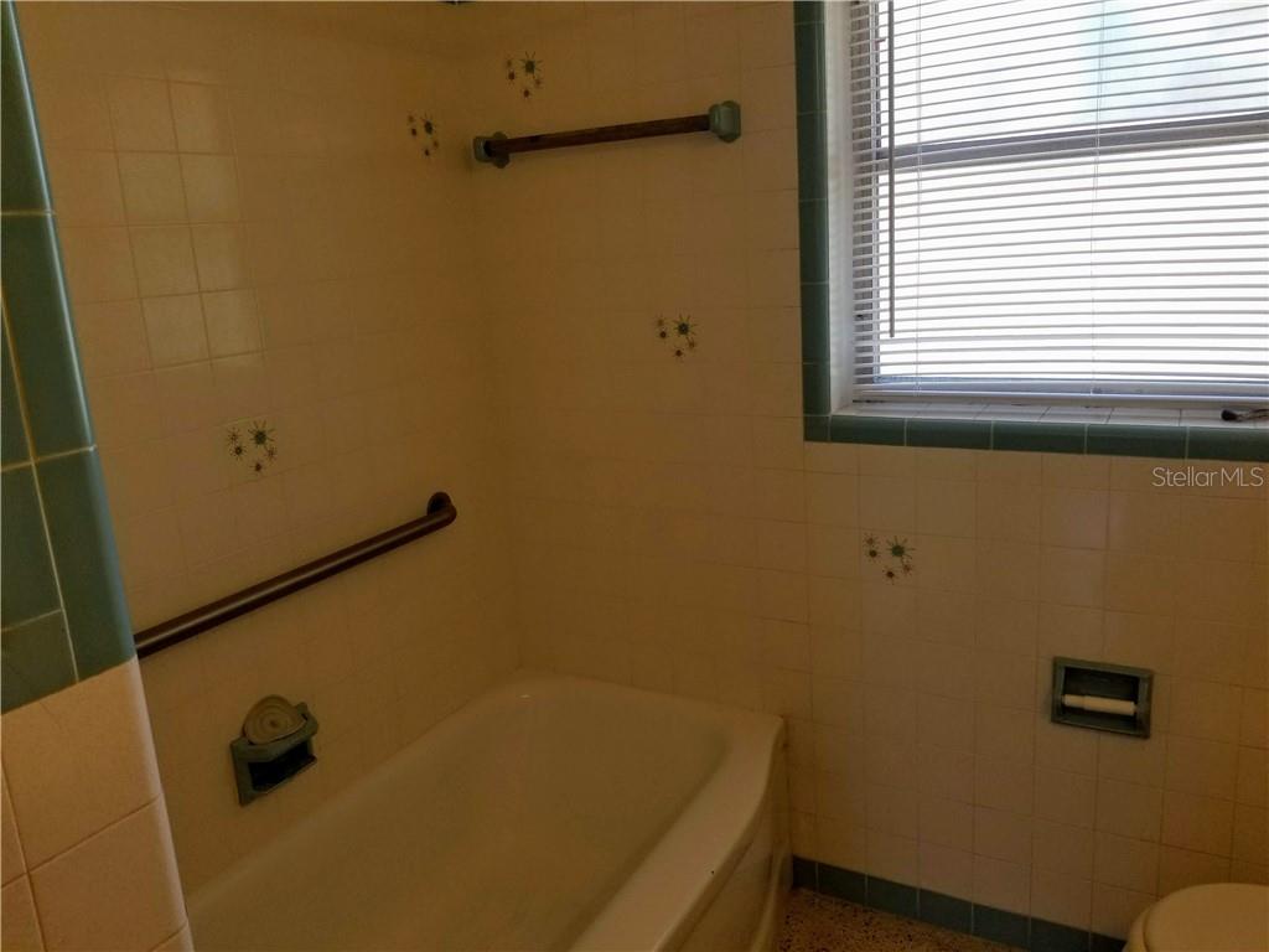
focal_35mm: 26
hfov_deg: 67.3
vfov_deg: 53.1
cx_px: 634
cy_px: 476
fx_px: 953
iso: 80
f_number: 1.7
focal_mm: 4.25
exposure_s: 1/120
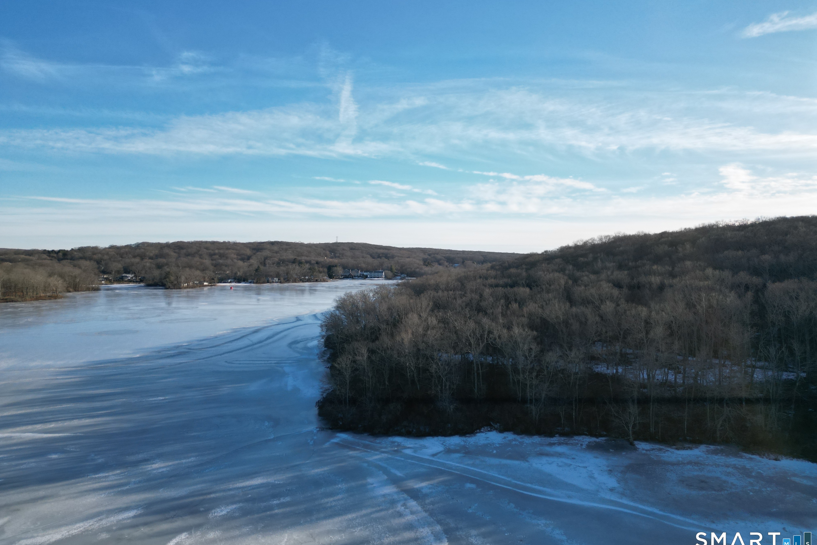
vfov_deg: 51.2
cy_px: 247
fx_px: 567
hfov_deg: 71.5
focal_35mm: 25
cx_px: 408
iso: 150
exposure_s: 1/3000
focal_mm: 6.72
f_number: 1.7
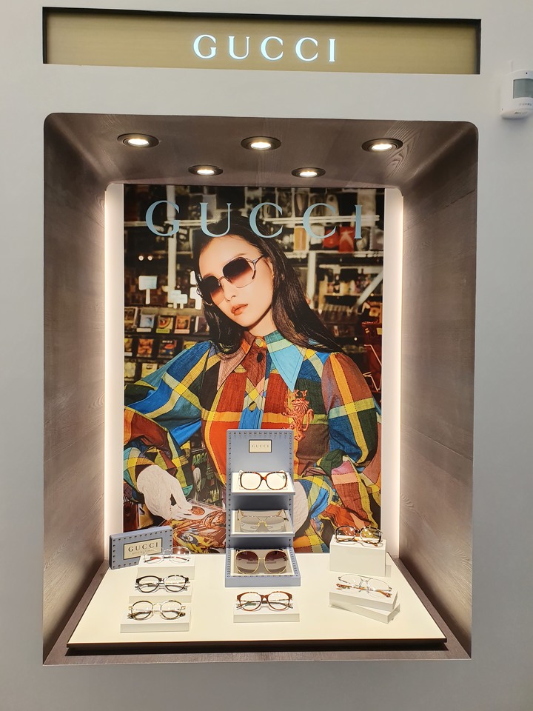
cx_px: 266
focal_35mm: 26
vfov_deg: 67.3
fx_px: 534
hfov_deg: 53.1
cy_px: 356
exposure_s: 1/120
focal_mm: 4.32
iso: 80
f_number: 2.4
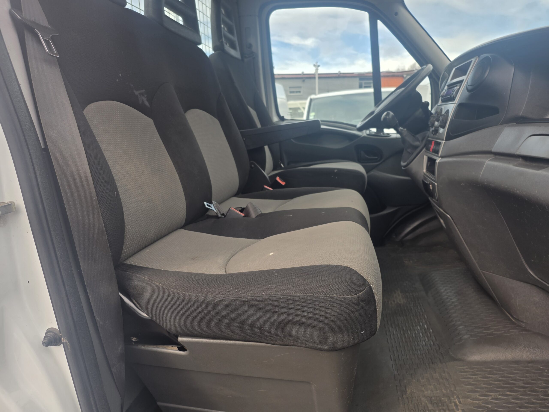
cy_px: 206
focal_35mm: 23
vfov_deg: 58.9
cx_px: 274
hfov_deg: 73.9
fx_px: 365
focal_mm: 6.25
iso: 25
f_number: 1.7
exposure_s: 1/359
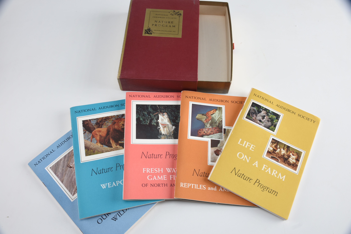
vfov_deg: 40.0
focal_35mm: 33
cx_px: 176
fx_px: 322
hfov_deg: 57.2
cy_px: 117
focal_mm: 22
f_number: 10
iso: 100
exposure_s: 1/100
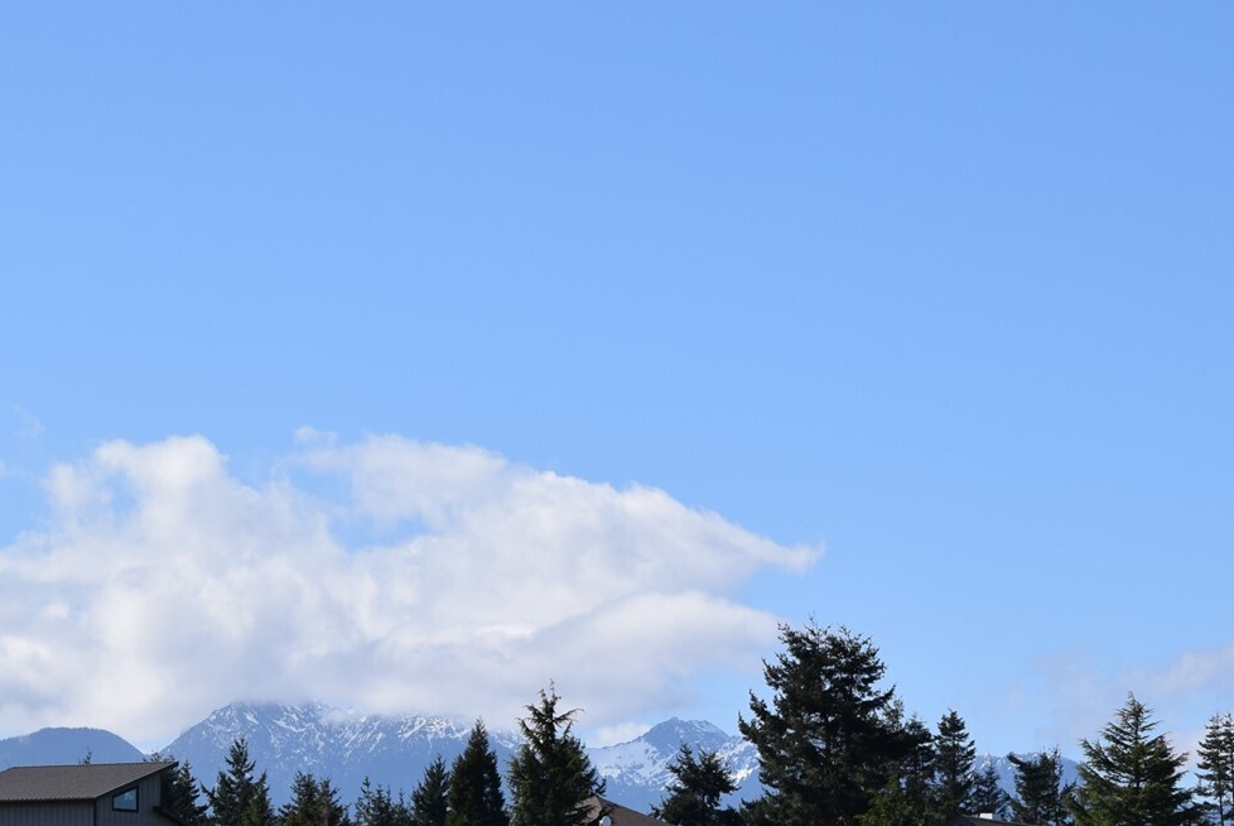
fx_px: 4901
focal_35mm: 143
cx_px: 741
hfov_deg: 14.3
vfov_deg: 9.6
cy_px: 506
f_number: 10
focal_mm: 55
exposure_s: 1/400
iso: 200
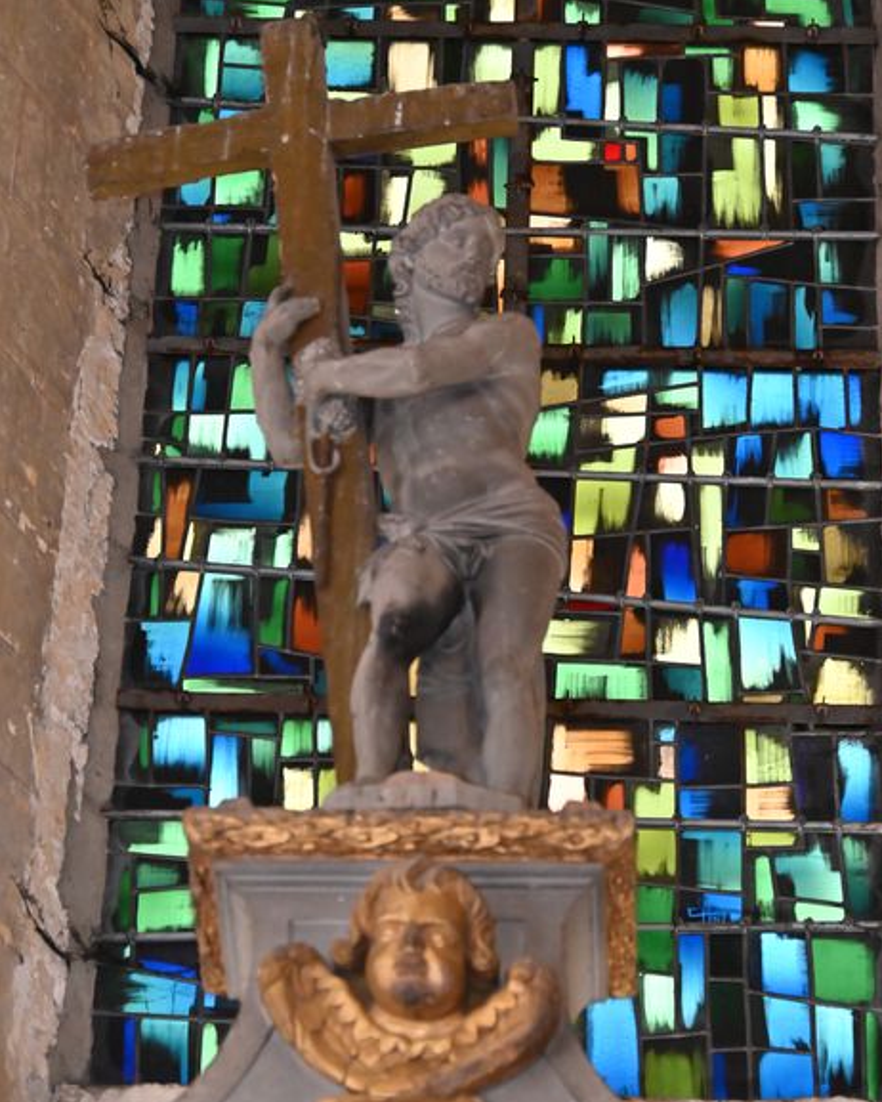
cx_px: 443
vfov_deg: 11.7
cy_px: 592
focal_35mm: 165
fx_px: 5381
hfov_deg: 9.4
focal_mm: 145
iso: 7200
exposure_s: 1/160
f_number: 6.3
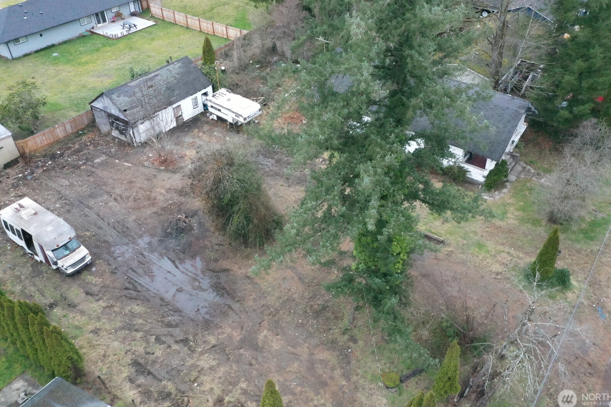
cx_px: 324
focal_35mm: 30
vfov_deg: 43.6
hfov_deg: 61.9
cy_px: 196
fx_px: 509
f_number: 7.1
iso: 3200
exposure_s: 1/200
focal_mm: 10.26
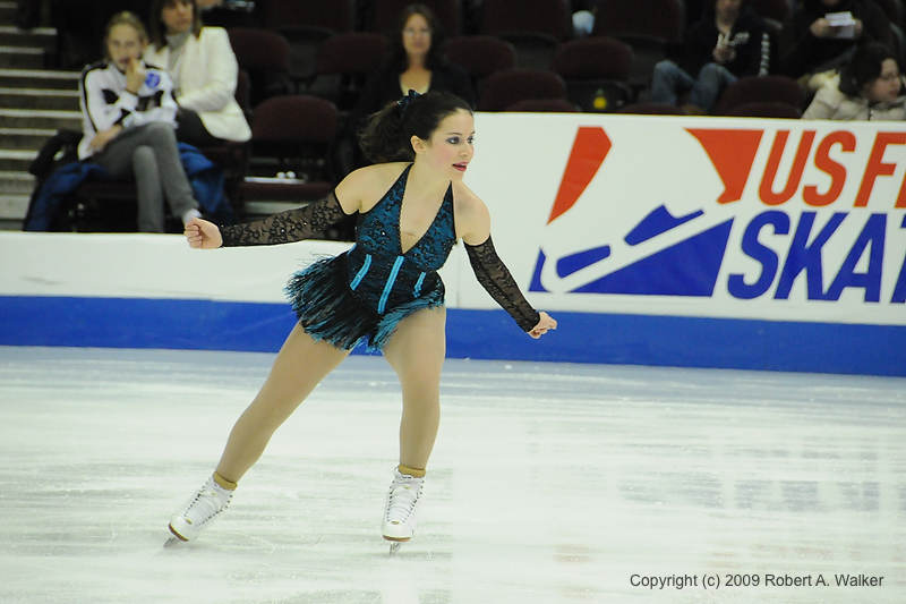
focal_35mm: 300
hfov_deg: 6.9
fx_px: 7548
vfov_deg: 4.6
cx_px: 453
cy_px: 302
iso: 3200
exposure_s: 1/640
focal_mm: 200
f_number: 5.6
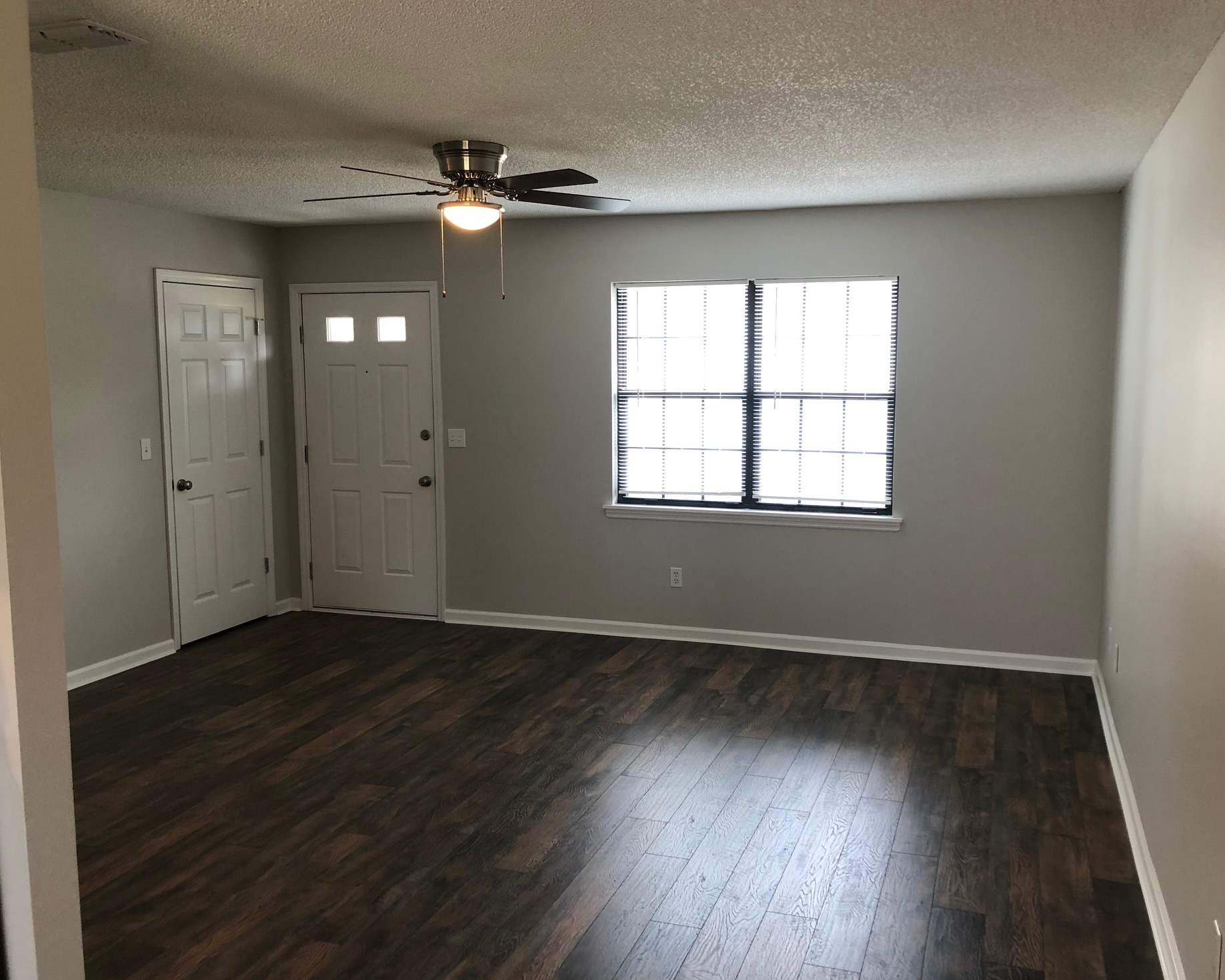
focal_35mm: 30
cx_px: 656
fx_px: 1087
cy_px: 487
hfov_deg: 58.7
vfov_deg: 48.5
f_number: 1.8
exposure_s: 1/24
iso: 40
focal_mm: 4
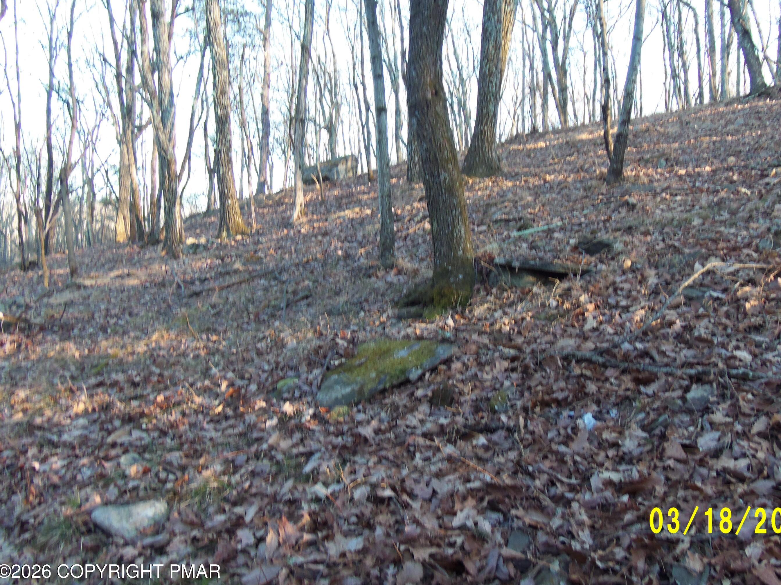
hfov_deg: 61.5
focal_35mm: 29
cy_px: 275
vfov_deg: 48.2
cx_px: 431
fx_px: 654
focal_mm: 4.7
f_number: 3.2
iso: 80
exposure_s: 1/40
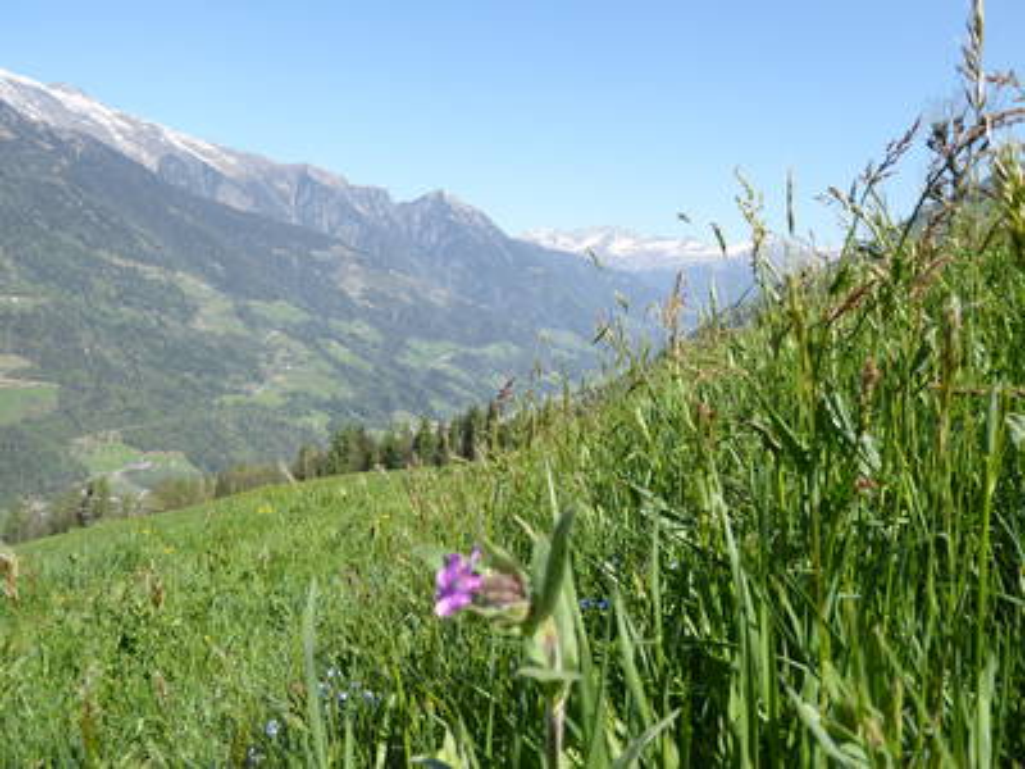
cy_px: 384
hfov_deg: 61.7
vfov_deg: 48.2
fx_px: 859
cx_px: 512
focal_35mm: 29
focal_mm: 5
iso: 100
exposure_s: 1/640
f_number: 3.5
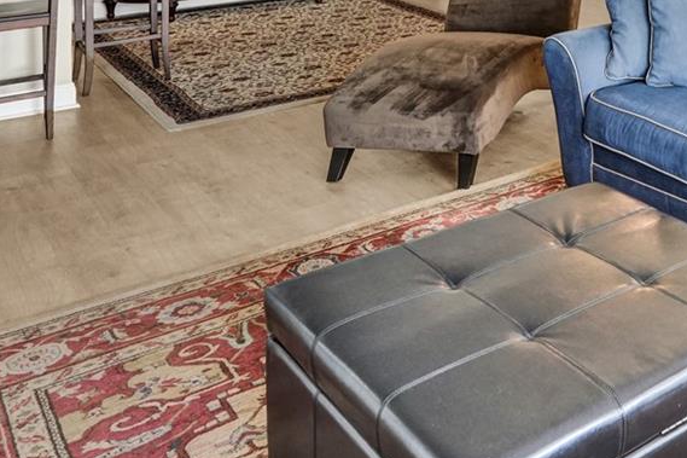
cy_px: -169
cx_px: 751
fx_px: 858
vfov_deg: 25.0
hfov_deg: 36.9
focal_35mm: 45
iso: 1600
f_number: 6.3
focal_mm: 16
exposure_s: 1/100
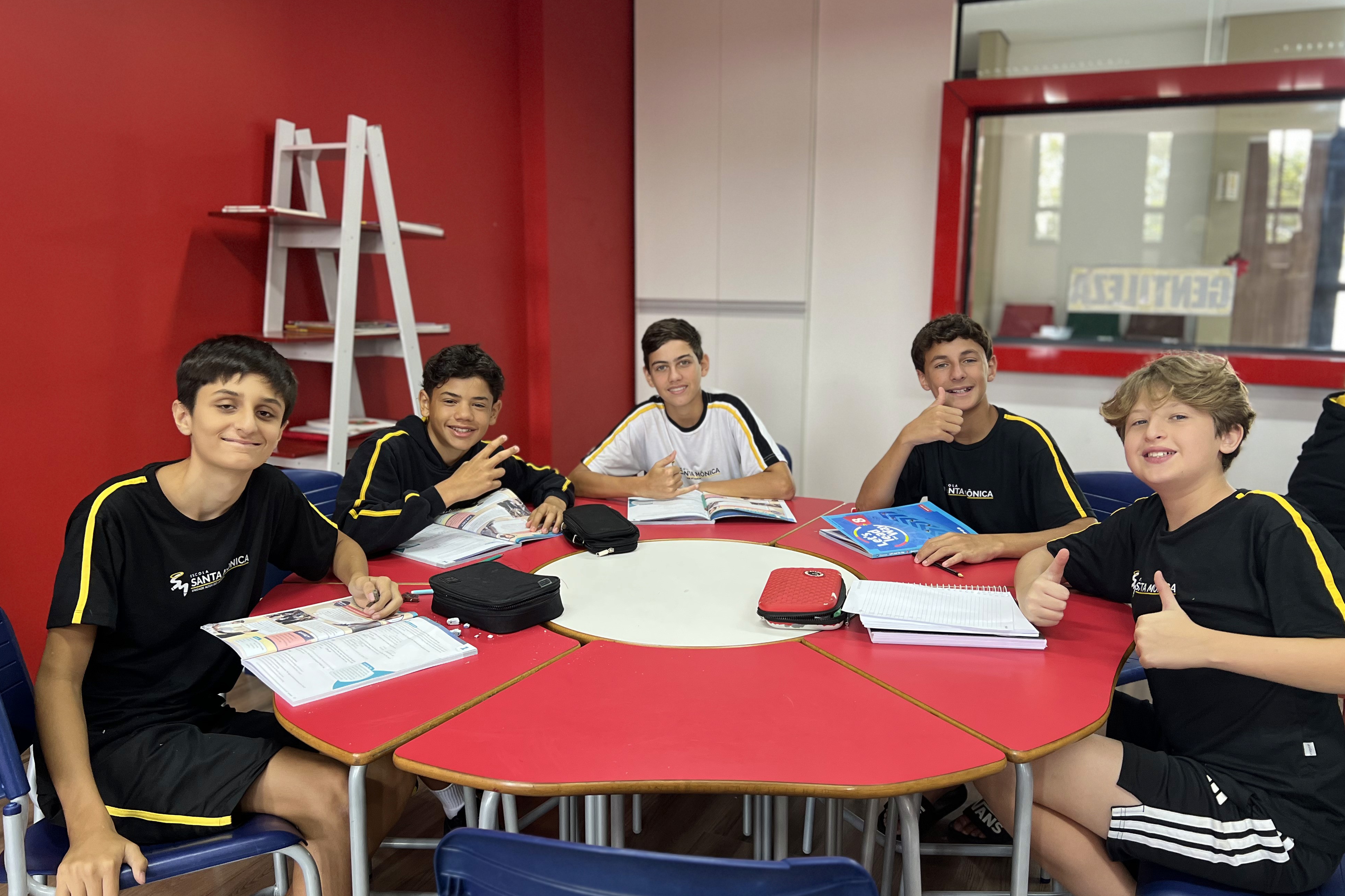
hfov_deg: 65.5
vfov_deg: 46.4
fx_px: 1046
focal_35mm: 28
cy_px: 436
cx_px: 667
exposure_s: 1/60
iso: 160
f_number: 1.5
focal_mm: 5.7
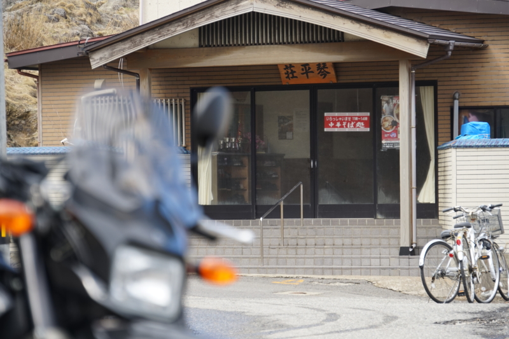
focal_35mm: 192
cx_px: 254
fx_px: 2714
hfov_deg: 10.7
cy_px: 170
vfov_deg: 7.2
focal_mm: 128
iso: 160
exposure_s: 1/200
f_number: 5.6
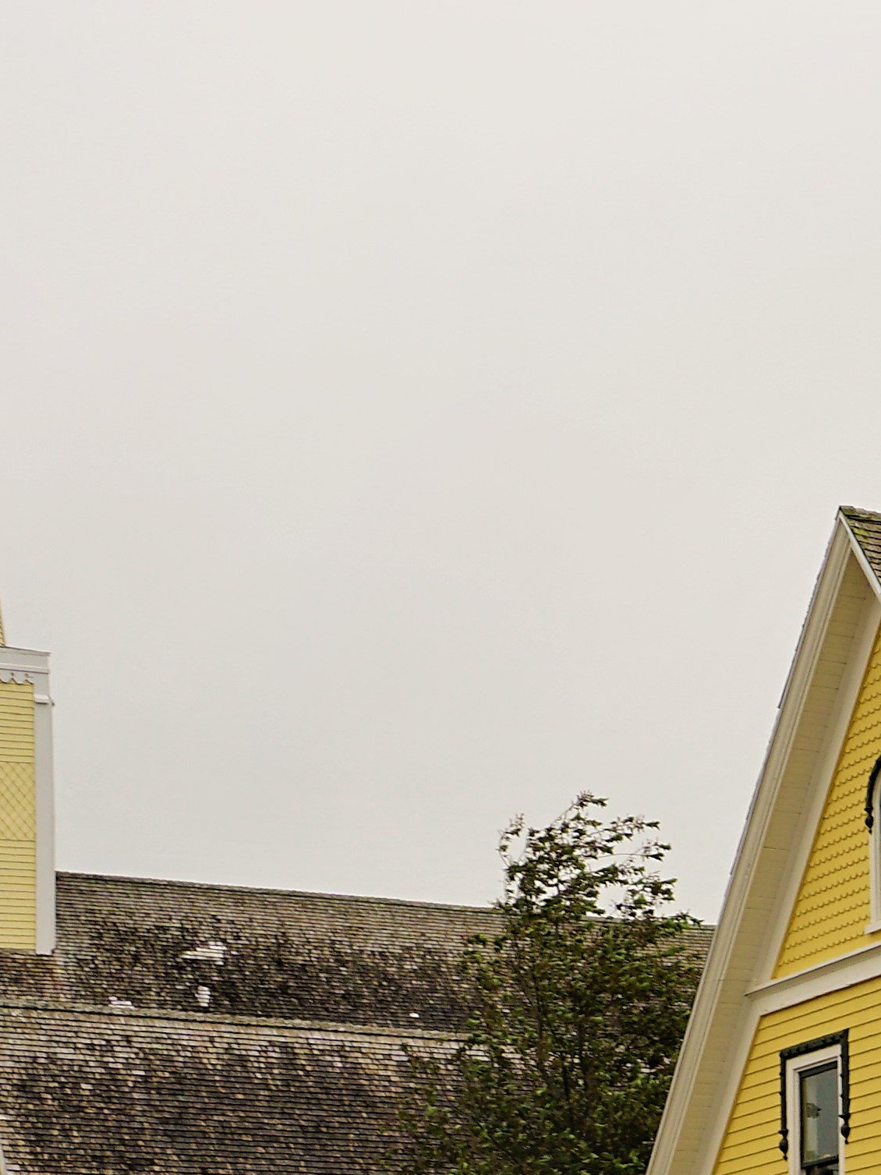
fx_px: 2342
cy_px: 969
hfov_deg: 19.0
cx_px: 1283
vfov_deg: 27.5
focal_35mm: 69
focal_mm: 16
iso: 100
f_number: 9
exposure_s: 1/100
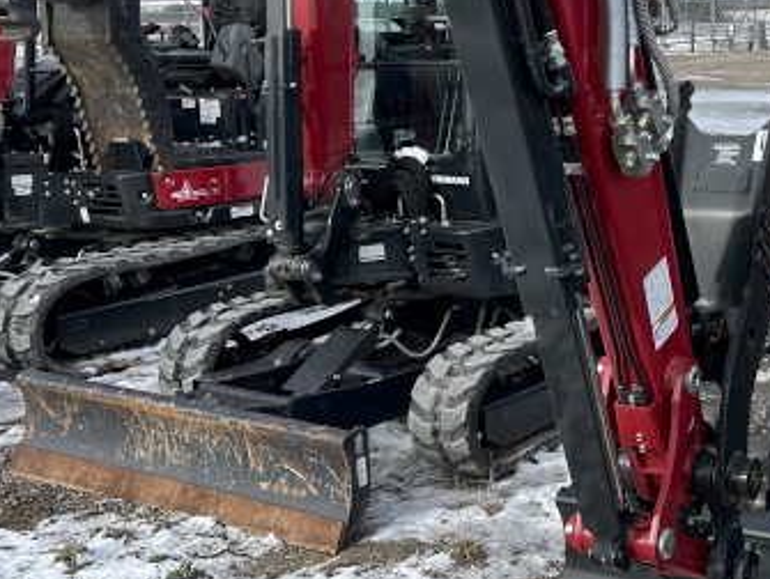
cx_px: 729
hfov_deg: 29.5
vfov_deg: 23.2
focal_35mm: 62
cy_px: 90
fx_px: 1381
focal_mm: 5.7
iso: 50
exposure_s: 1/2299
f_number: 1.5
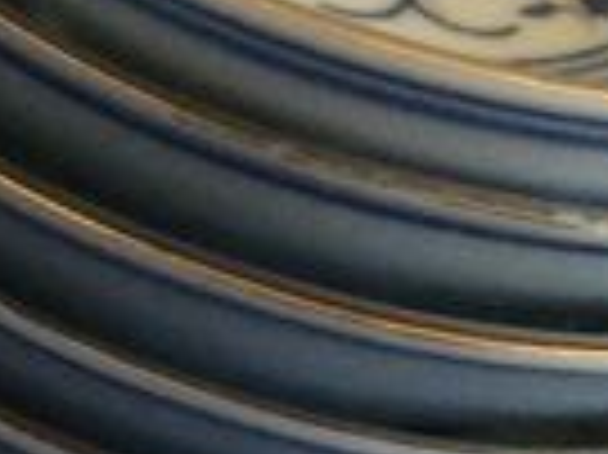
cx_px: -1045
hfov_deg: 8.8
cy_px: 1095
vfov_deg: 7.2
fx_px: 3404
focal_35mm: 194
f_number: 2.2
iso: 64
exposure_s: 1/30
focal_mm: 4.15
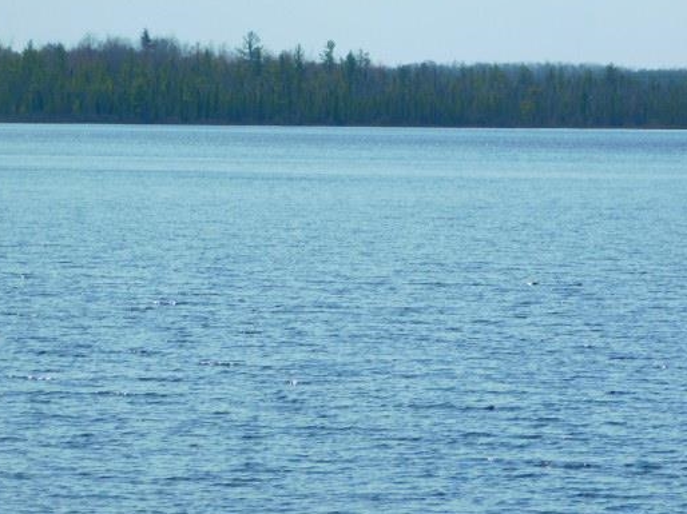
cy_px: 263
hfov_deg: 6.9
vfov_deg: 5.1
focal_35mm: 289
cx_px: 413
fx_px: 5733
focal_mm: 41.3
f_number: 5.6
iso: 125
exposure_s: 1/800
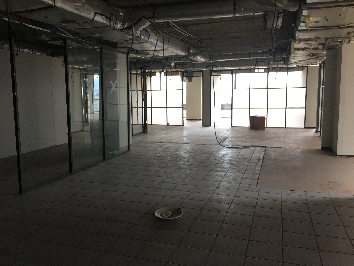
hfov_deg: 61.7
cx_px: 177
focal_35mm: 29
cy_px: 133
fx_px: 297
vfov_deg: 48.2
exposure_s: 1/30
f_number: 2.2
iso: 64
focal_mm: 4.15
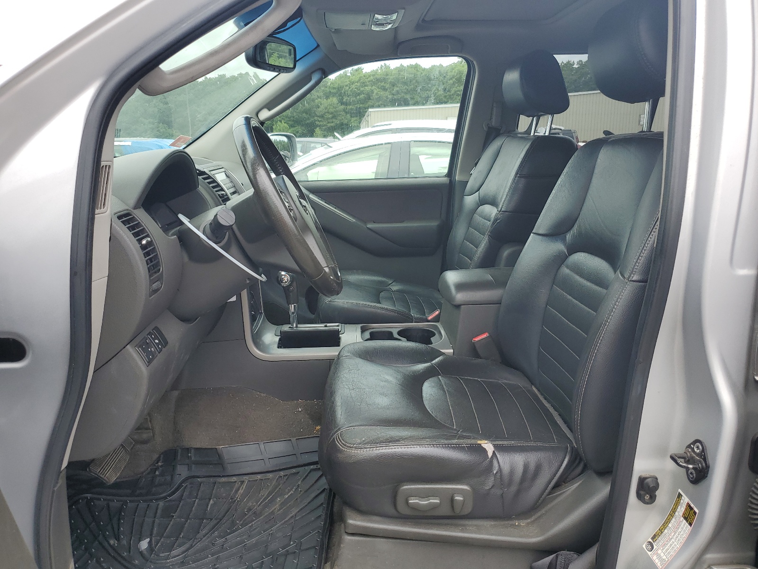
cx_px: 379
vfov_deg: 53.1
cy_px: 284
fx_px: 569
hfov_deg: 67.3
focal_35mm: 26
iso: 50
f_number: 1.5
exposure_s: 1/833
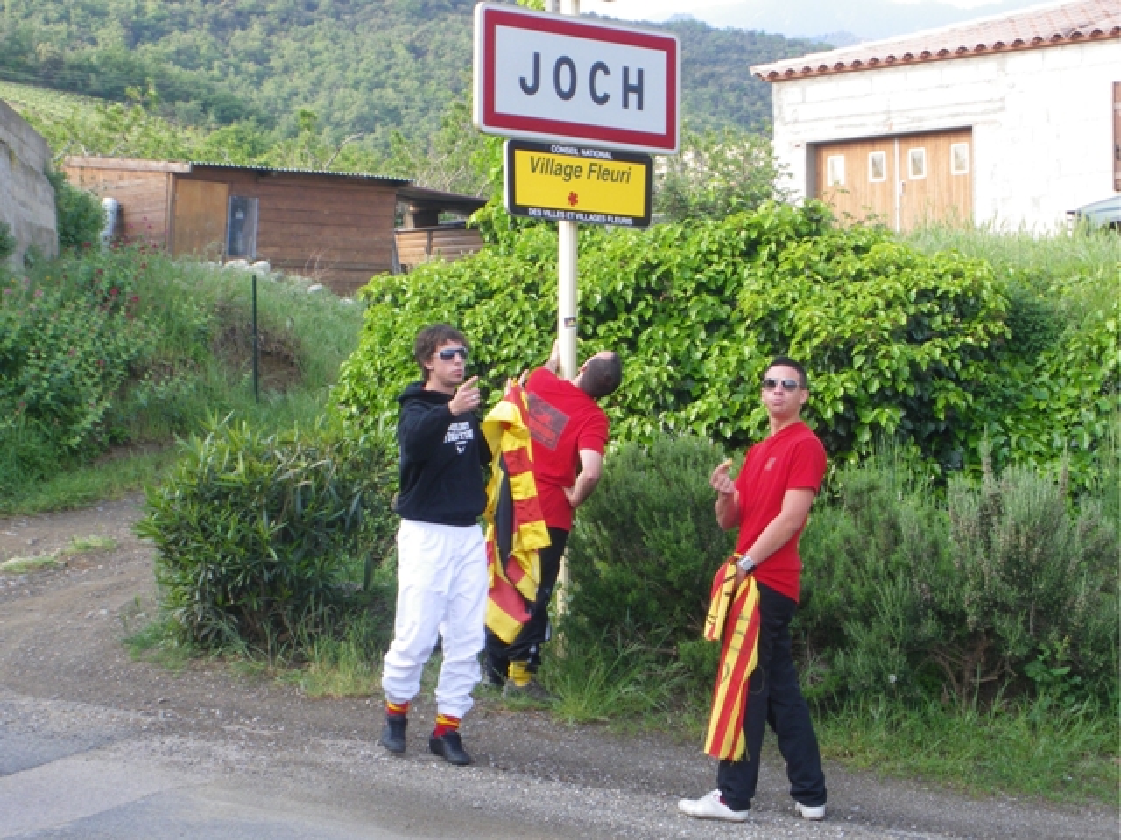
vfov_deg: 23.7
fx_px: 2008
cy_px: 420
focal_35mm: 62
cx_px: 560
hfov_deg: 31.2
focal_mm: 11.1
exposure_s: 1/80
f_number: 4.6
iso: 64
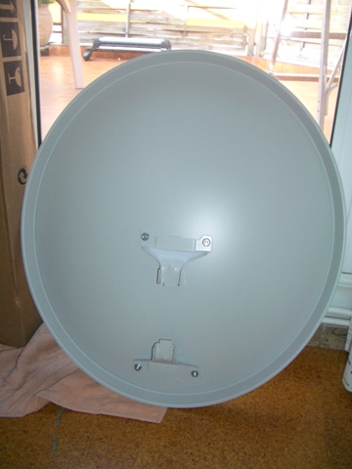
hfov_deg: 40.7
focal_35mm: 35
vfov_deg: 52.6
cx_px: 176
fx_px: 475
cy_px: 234
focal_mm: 5.8
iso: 100
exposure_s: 1/60
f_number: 2.6
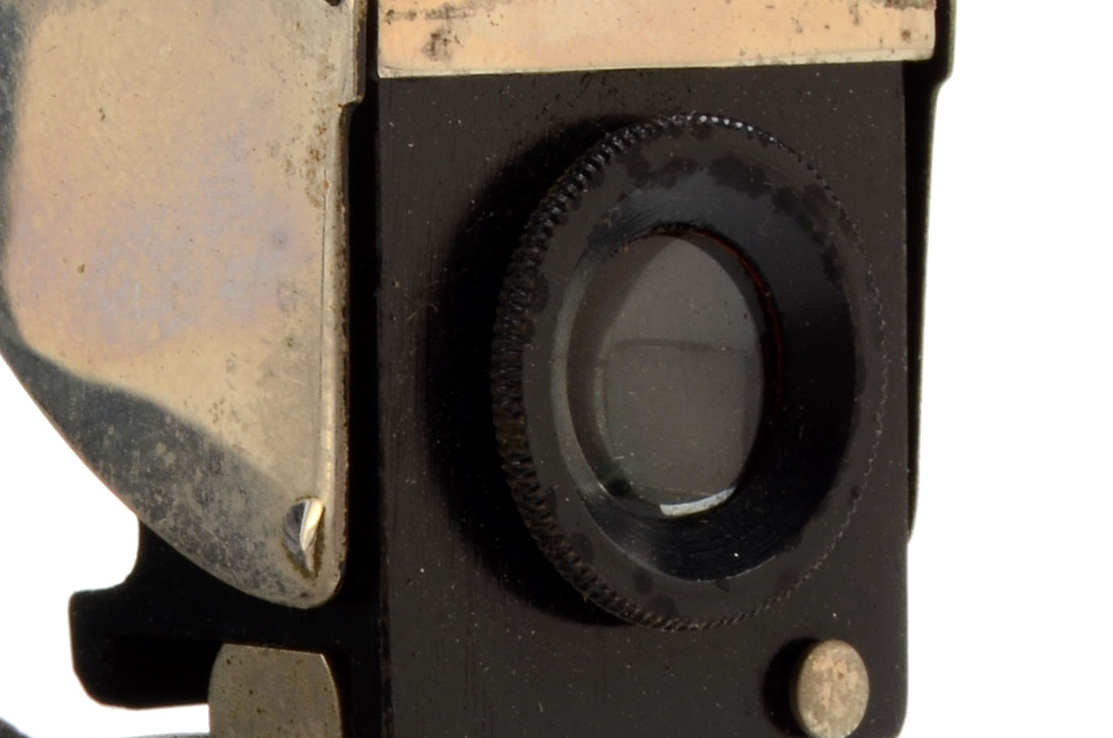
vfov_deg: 5.6
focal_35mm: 241
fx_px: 7430
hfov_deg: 8.4
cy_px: 1199
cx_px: -386
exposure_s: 1/160
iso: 100
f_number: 20
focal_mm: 45
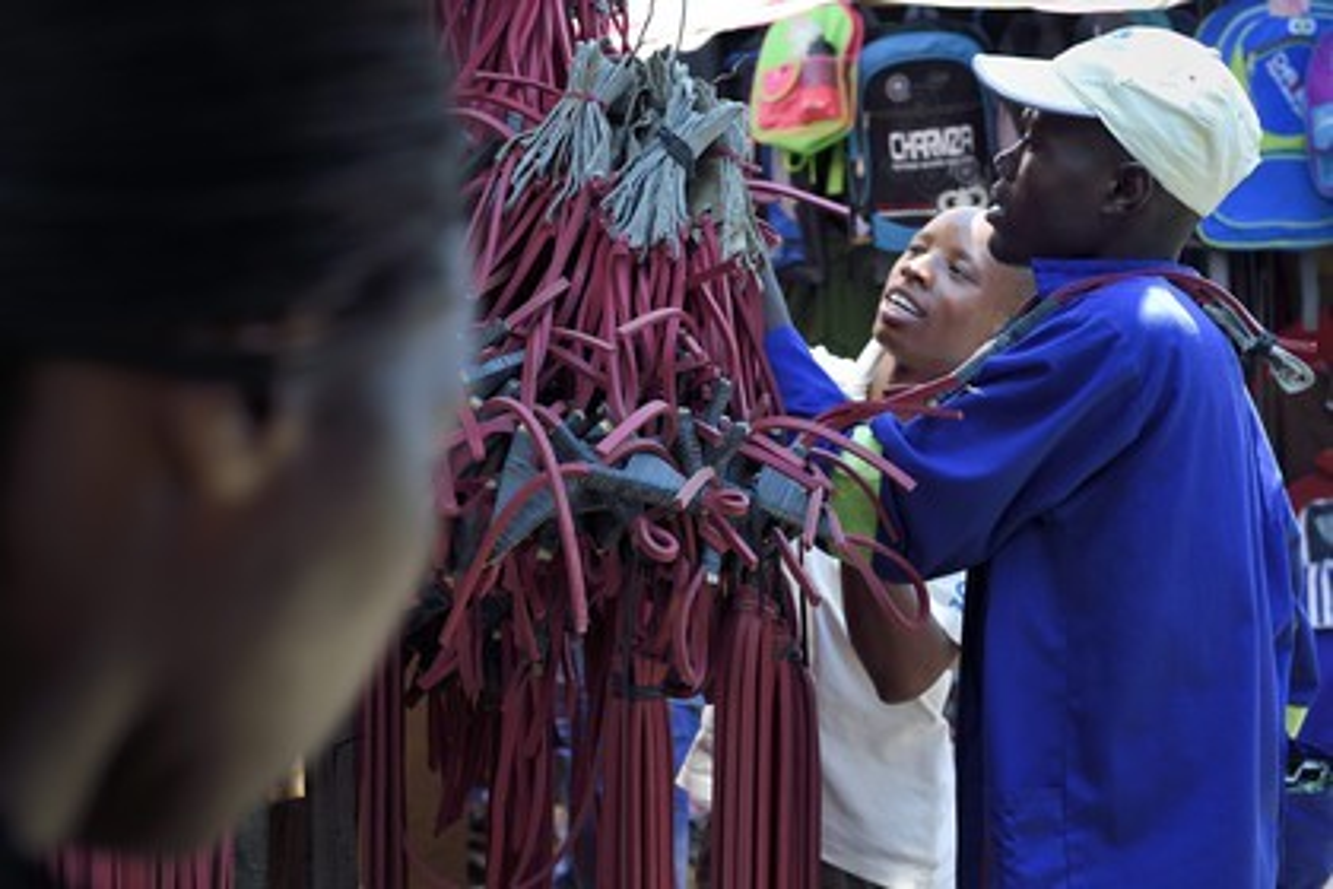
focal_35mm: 52
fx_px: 1925
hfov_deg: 38.2
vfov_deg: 26.0
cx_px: 666
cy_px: 444
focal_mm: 52
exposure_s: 1/160
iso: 400
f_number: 5
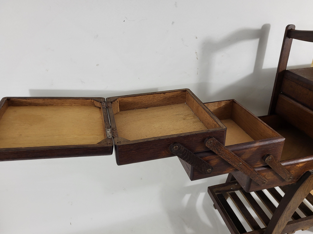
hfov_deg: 65.3
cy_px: 118
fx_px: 244
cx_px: 158
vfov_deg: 51.4
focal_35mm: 27
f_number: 1.8
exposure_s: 1/50
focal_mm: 5.4
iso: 200
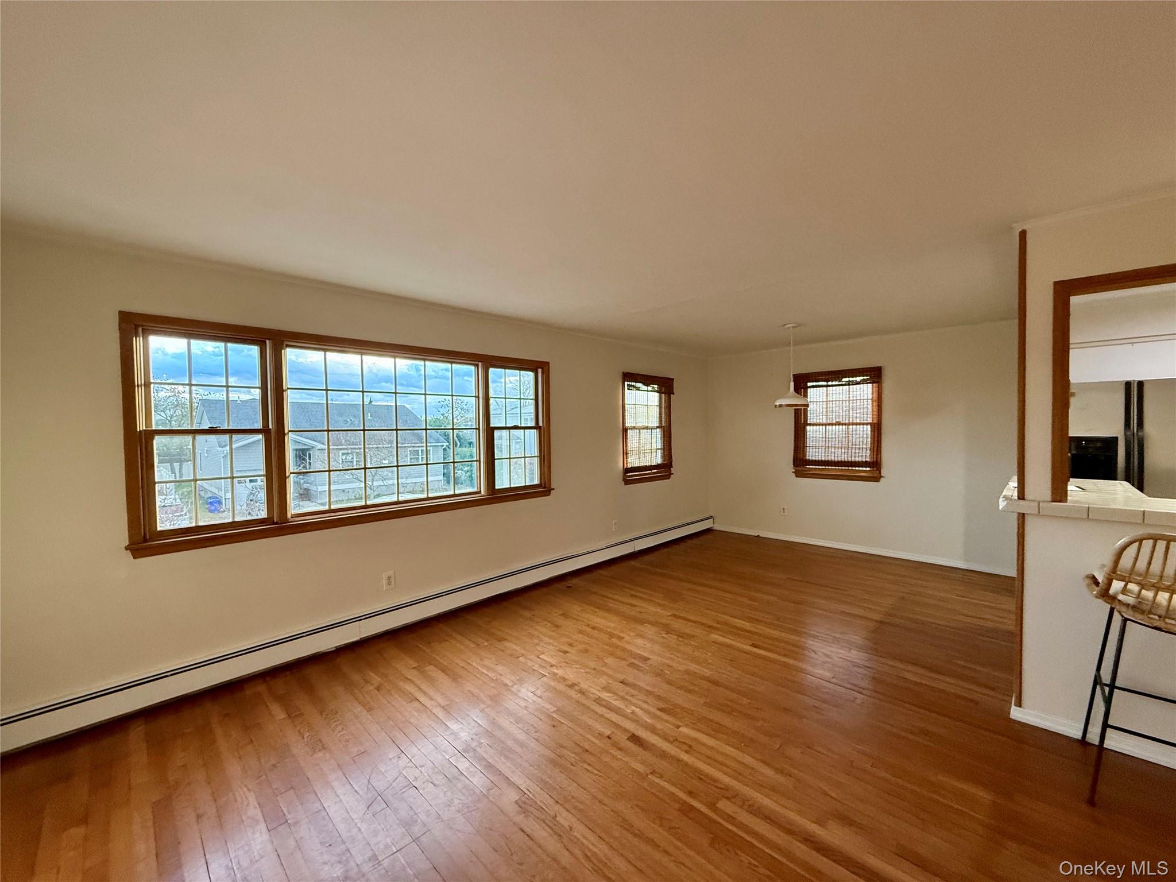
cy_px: 441
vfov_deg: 85.7
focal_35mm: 14
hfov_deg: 102.1
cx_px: 588
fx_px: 476
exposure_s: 1/120
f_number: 2.2
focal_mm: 2.22
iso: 400
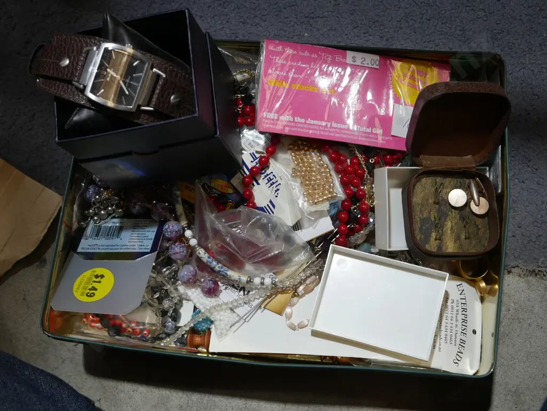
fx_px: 727
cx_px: 274
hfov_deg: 41.2
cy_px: 206
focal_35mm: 46
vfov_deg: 31.5
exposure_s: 1/60
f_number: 5.1
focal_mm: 23
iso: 250
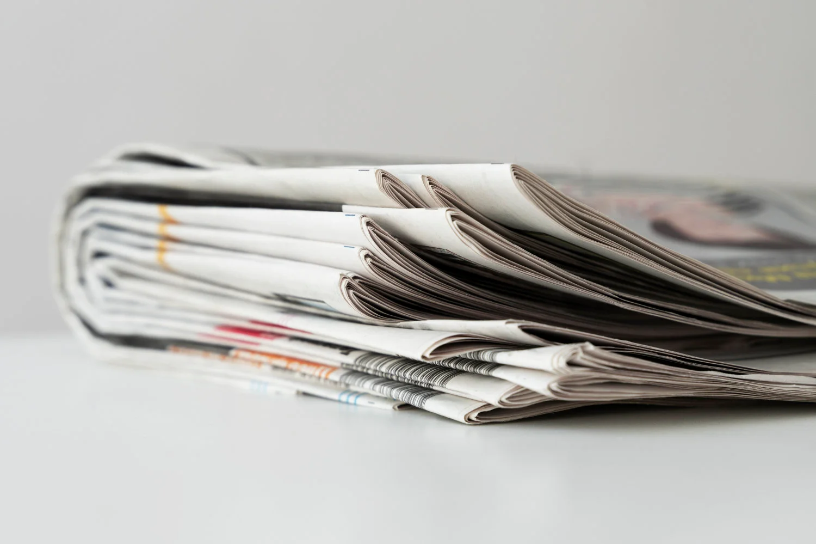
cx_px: 408
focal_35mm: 75
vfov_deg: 18.2
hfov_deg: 27.0
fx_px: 1699
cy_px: 272
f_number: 6.3
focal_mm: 75
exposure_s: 1/160
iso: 400
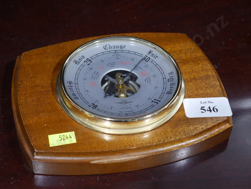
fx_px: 508
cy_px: 94
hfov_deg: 27.8
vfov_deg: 21.0
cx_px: 126
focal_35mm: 70
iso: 1600
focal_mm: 35
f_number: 5.5
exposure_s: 1/80
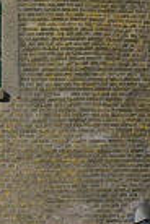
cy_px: 6
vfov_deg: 3.1
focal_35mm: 672
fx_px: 4200
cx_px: -25
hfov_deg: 2.0
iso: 200
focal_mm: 140
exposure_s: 1/1600
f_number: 8
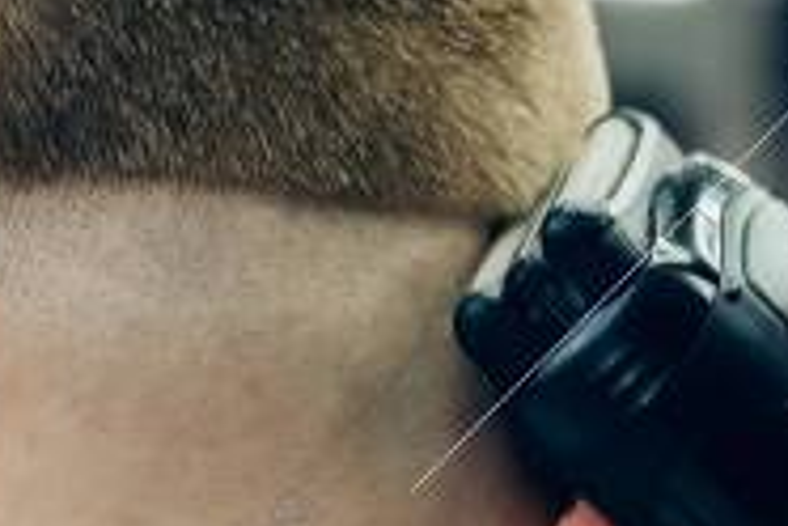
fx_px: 5669
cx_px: 860
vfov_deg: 5.3
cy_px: 641
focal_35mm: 259
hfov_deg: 7.9
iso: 800
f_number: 2.8
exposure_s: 1/160
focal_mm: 37
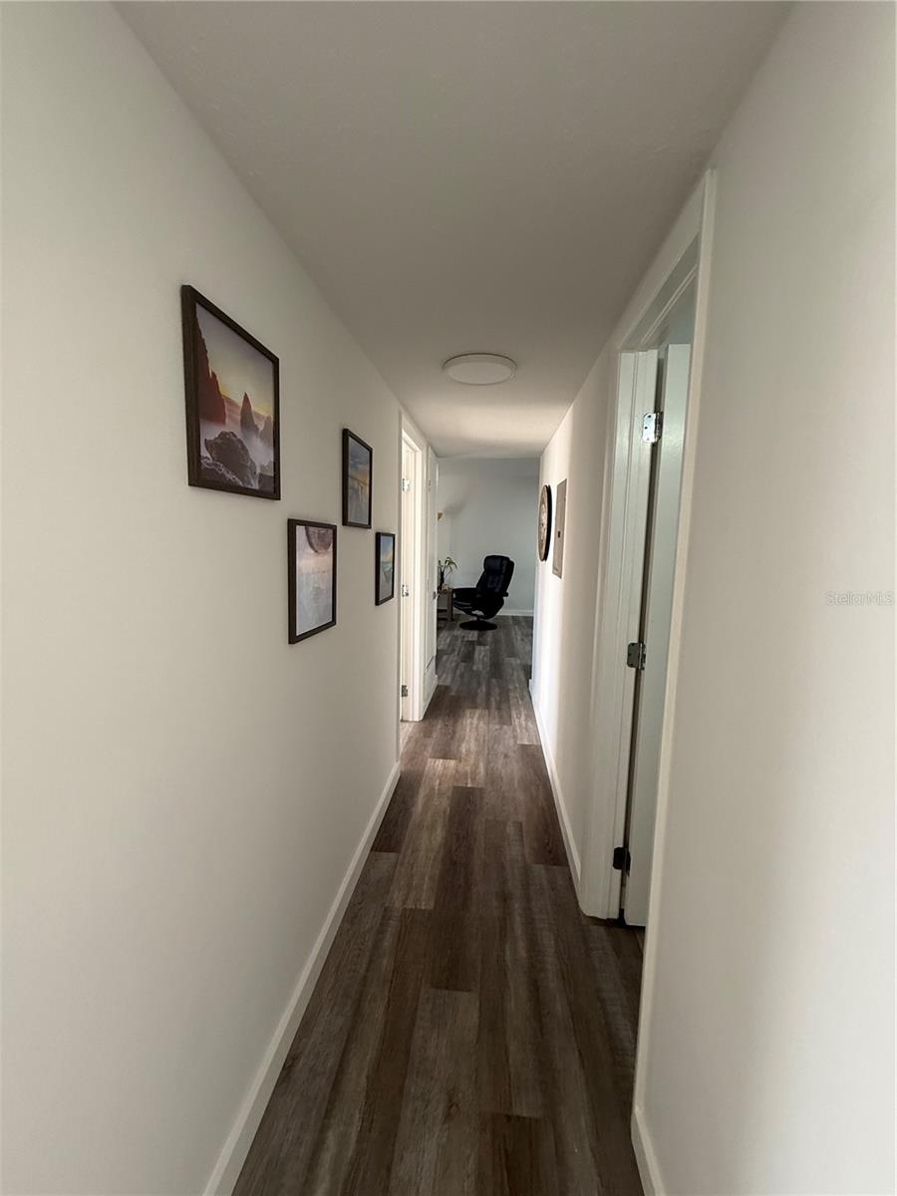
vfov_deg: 102.1
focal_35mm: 14
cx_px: 448
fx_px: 484
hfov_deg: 85.7
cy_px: 598
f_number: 2.2
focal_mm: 2.22
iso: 200
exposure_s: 1/99
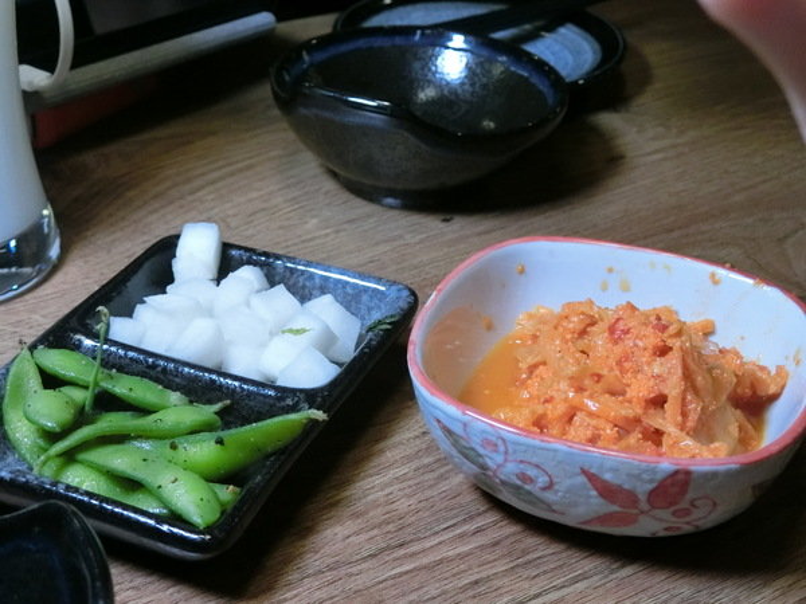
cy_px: 302
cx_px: 403
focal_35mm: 60
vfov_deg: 24.4
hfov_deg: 32.2
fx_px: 1397
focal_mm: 12.8
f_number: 3.8
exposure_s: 1/60
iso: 1000
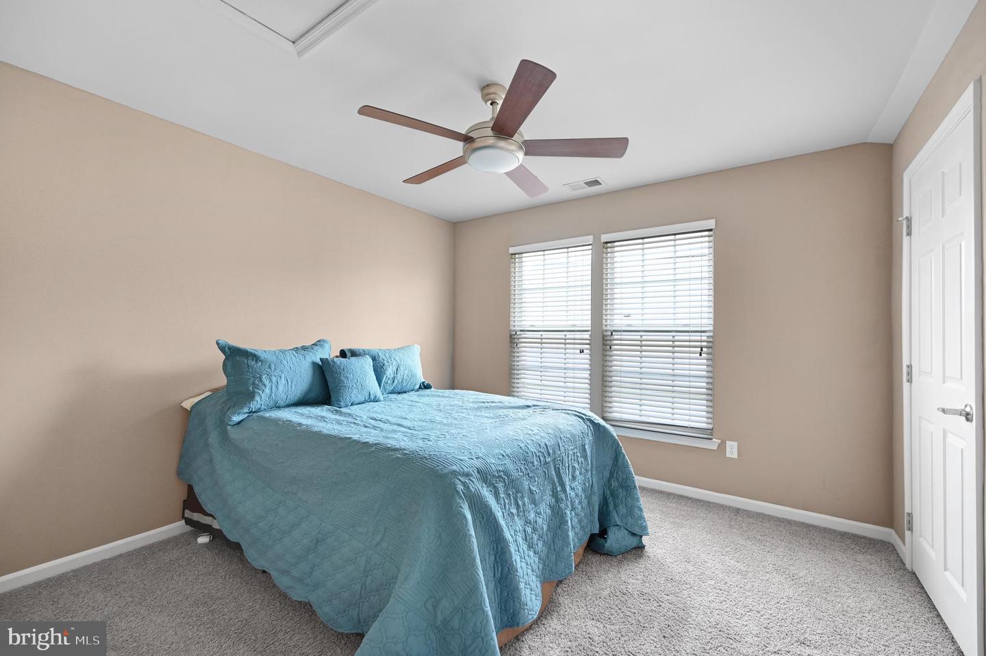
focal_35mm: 14
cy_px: 328
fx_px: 383
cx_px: 493
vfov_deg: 81.1
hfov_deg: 104.3
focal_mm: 14
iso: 250
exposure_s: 1/40
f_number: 5
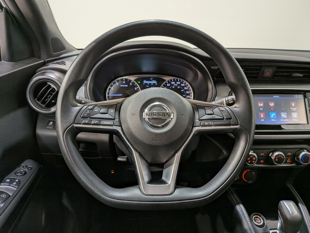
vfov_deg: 56.8
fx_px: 215
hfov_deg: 71.6
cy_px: 116
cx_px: 155
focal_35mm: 24
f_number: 1.7
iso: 136
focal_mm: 4.53
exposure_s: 1/100
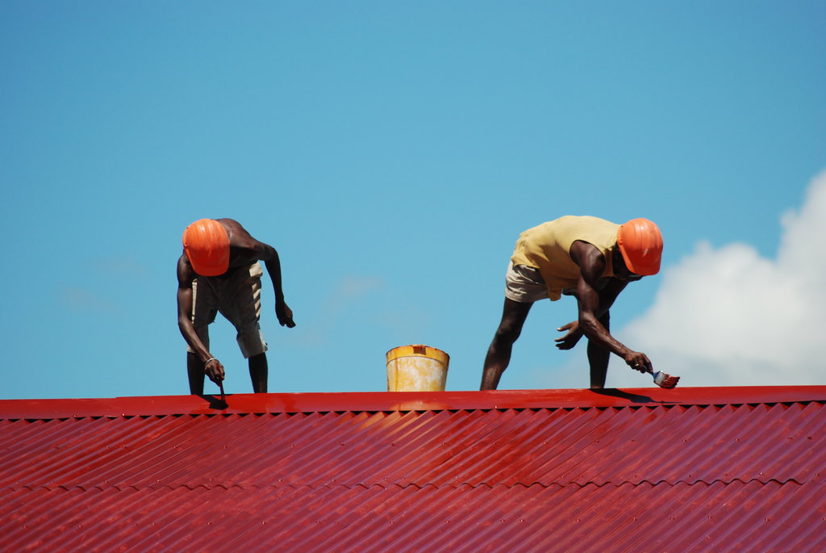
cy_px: 276
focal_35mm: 300
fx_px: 6890
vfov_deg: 4.6
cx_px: 413
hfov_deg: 6.9
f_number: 5
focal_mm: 200
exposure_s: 1/1600
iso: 200
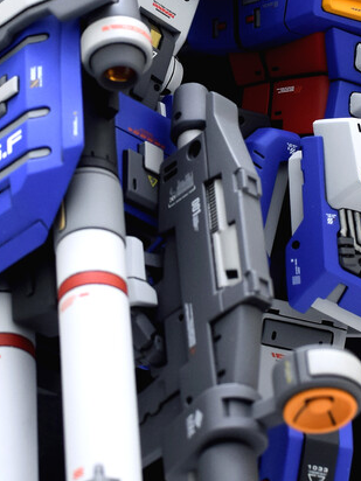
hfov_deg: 8.9
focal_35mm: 166
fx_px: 2302
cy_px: 121
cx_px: 293
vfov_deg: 11.9
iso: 400
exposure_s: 1/100
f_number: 8
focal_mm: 35
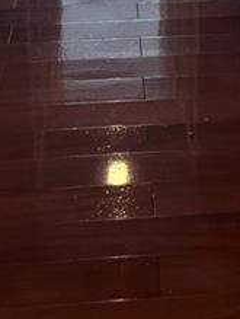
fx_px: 839
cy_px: -201
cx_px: 183
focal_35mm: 91
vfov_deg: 18.3
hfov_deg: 16.2
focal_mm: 5.1
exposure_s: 1/120
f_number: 1.6
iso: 80
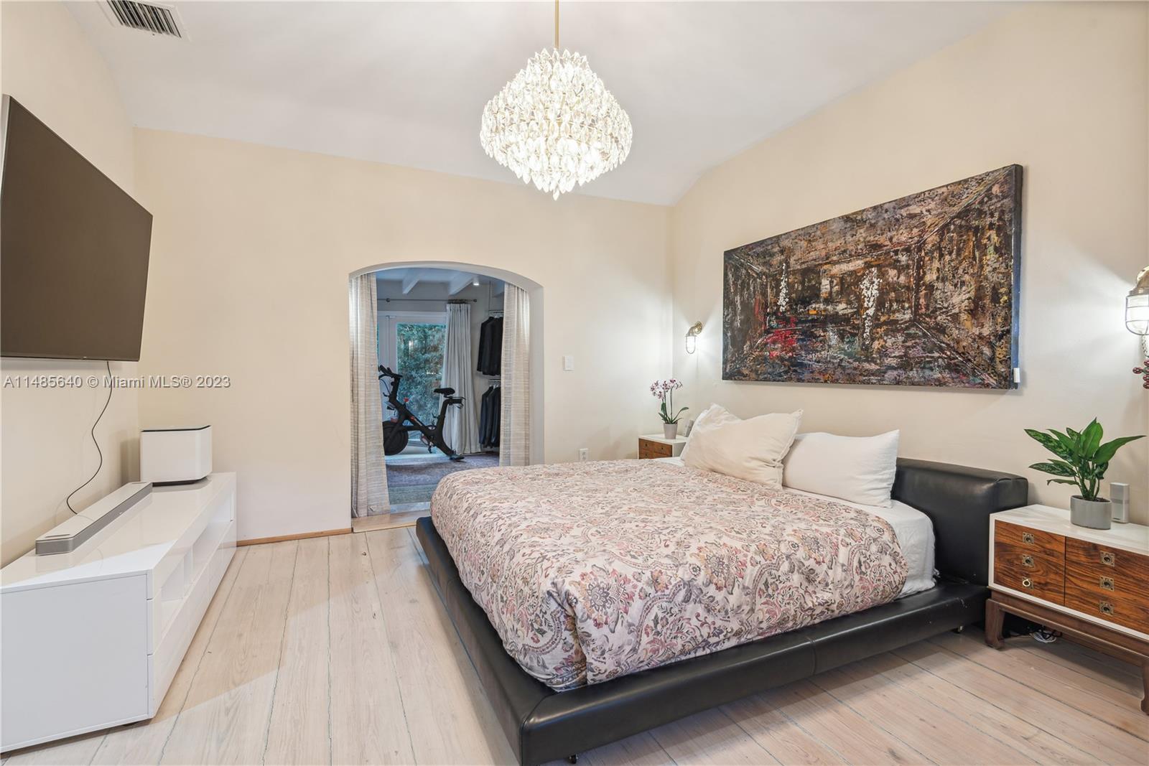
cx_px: 574
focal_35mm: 16
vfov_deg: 73.8
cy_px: 383
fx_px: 511
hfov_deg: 96.7
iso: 250
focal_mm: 16
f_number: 8
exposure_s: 1/13
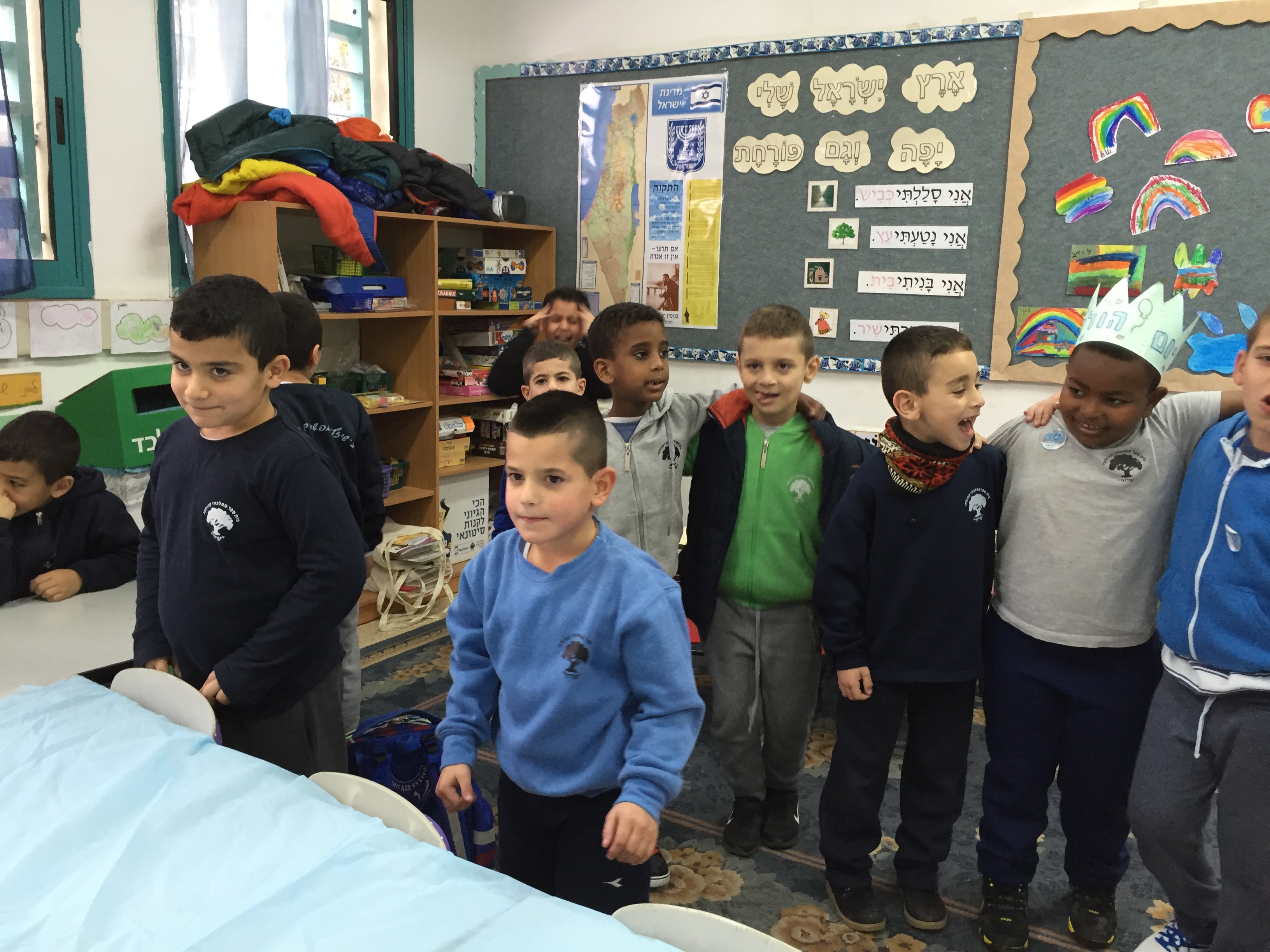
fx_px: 1064
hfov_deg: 61.7
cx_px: 635
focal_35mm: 29
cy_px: 476
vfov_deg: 48.2
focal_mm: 4.15
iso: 125
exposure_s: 1/33
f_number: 2.2
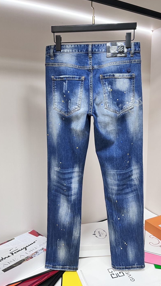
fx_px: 220
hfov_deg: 40.2
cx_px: 82
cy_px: 144
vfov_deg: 66.1
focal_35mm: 29
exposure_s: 1/56
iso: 100
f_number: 1.6
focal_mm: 5.1
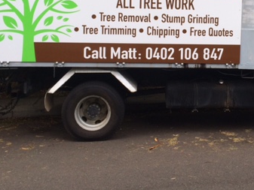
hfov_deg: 33.2
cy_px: 17
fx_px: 418
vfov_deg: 24.9
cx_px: 184
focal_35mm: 57
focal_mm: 4.12
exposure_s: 1/308
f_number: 2.2
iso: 40
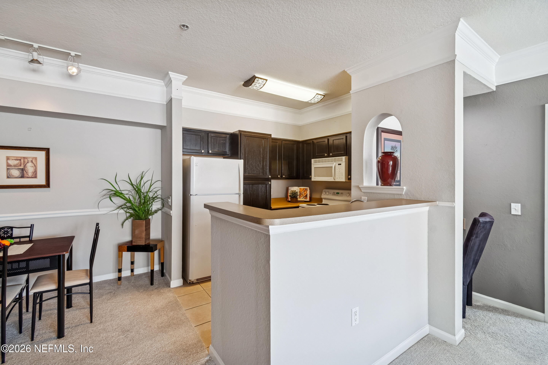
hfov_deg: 100.4
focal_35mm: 15
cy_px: 182
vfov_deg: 77.3
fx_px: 228
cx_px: 274
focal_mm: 10
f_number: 7.1
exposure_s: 1/10
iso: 400
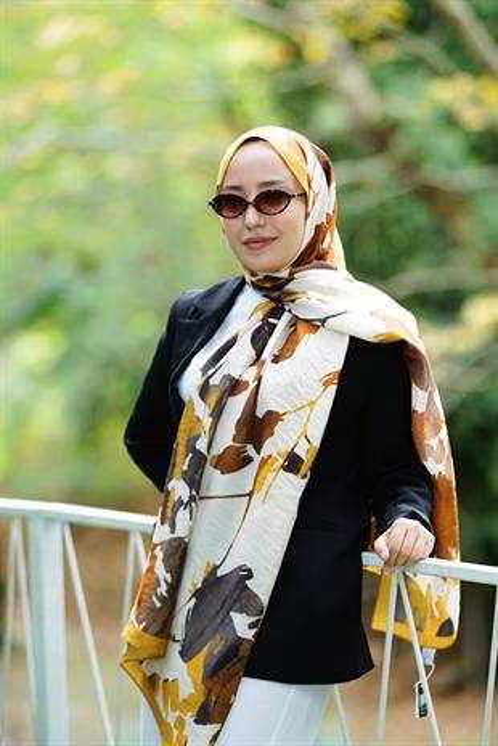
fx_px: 2797
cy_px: 373
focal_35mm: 135
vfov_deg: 15.2
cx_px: 249
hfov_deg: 10.2
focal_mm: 135
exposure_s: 1/100
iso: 200
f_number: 2.8
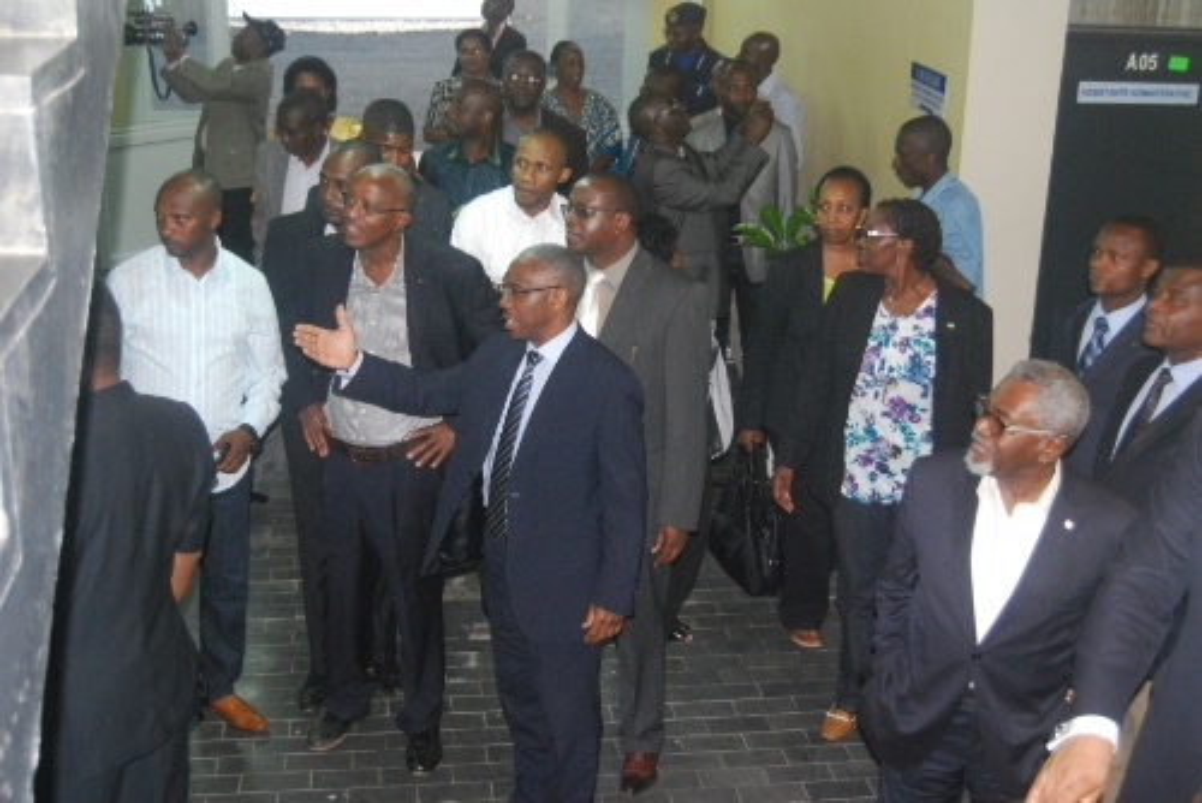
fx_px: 1604
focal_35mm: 48
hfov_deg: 41.1
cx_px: 601
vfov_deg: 28.1
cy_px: 402
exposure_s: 1/60
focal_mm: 32
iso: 1600
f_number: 4.5
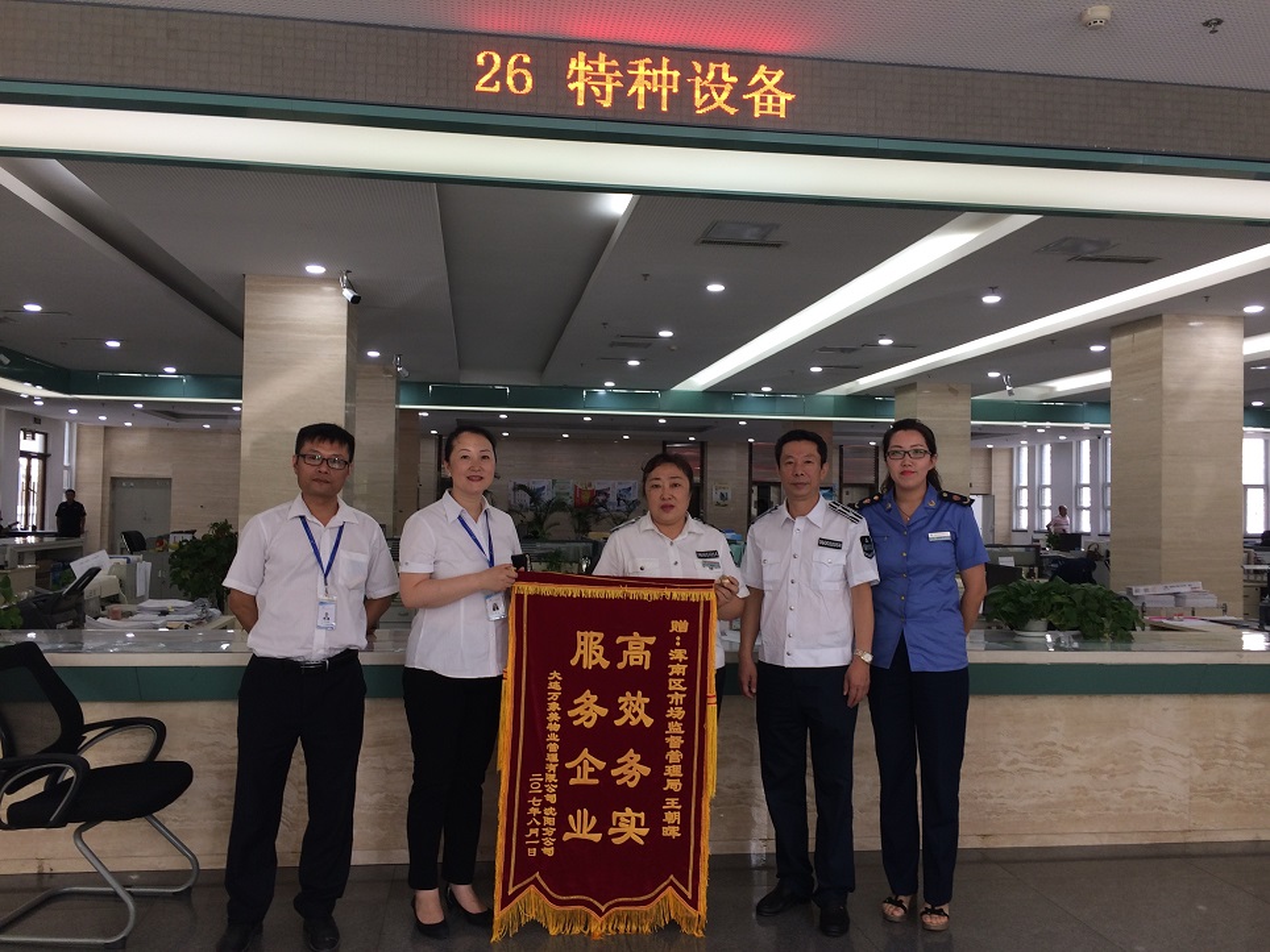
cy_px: 476
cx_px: 635
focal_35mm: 29
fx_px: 1064
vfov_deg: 48.2
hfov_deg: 61.7
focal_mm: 4.15
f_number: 2.2
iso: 32
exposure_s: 1/50
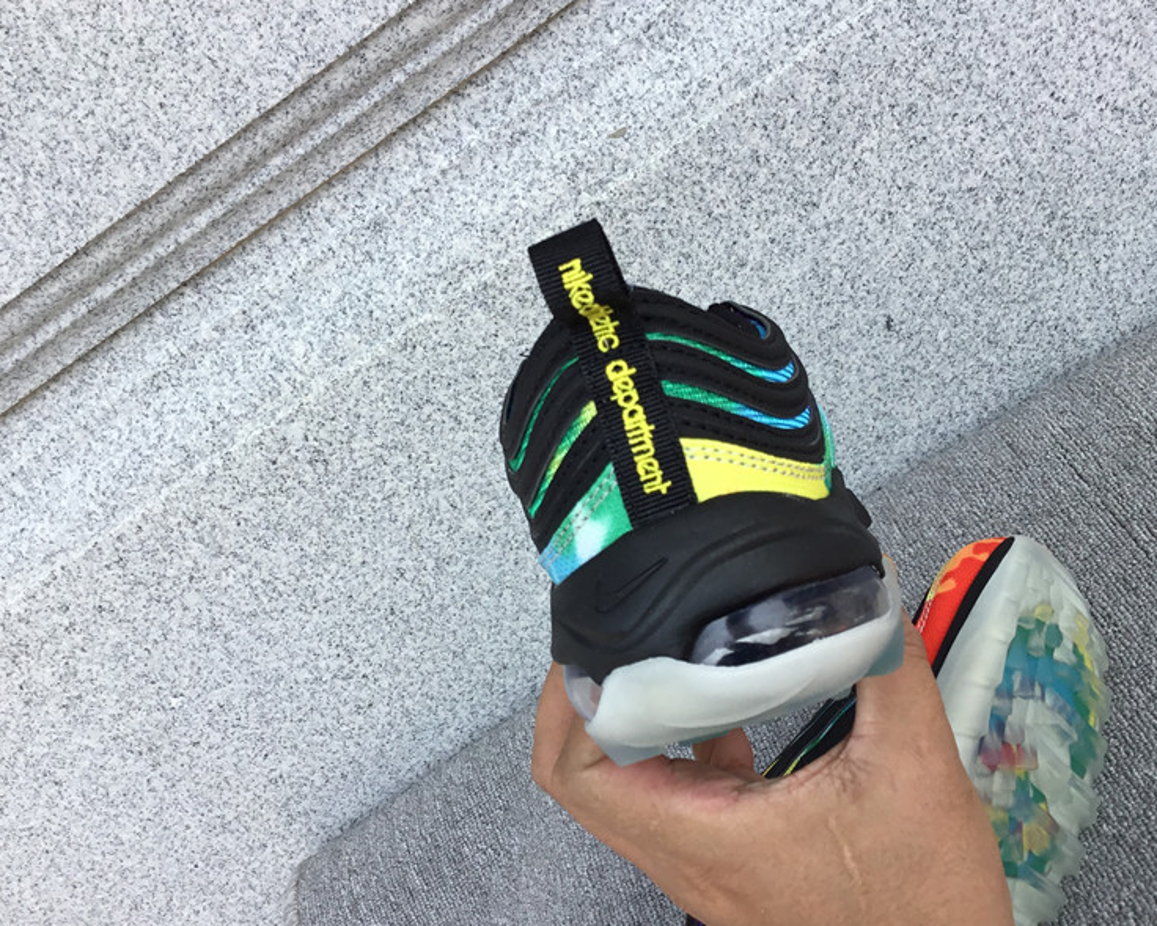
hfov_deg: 49.0
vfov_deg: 40.1
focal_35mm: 37
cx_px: 651
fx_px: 1267
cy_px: 441
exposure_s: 1/512
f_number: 2.4
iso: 25
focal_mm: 3.3
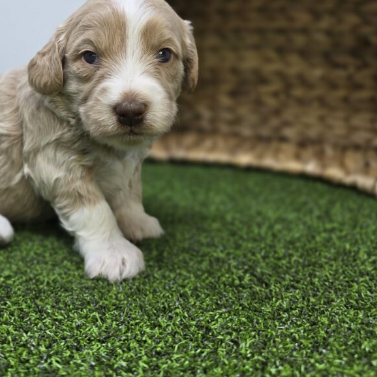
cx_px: 87
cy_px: 139
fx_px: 444
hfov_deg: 44.3
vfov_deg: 45.6
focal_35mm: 36
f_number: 1.7
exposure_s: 1/120
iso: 50
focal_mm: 6.3
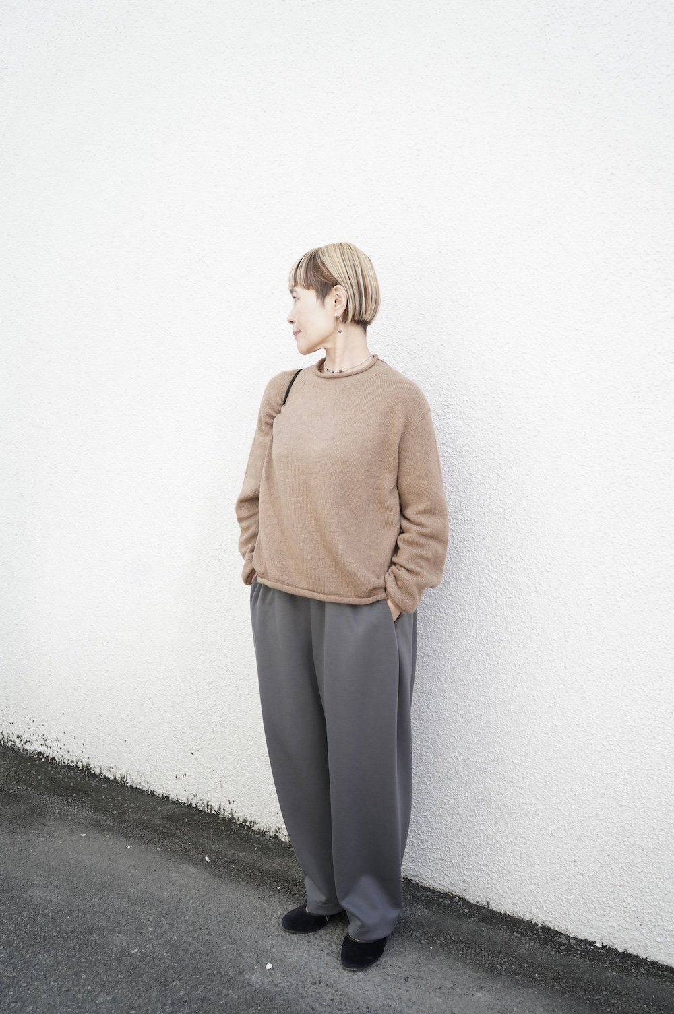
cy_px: 507
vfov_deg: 58.8
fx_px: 901
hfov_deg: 41.0
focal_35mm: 32
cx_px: 337
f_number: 5.6
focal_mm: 32
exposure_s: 1/400
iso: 800
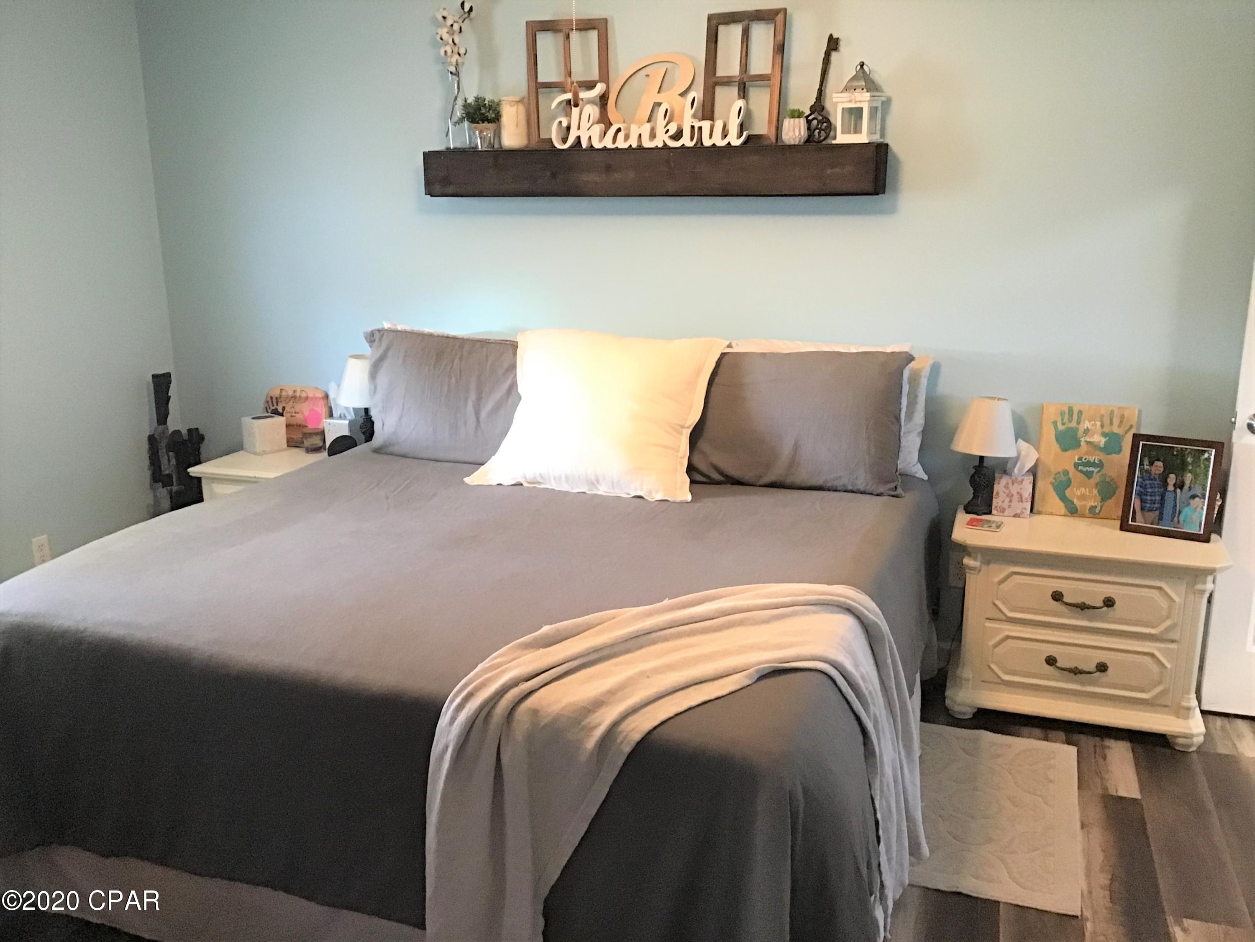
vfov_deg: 45.4
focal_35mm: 31
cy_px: 471
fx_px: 1124
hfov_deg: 58.4
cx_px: 628
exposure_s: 1/20
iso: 200
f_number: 2.4
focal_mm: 3.3
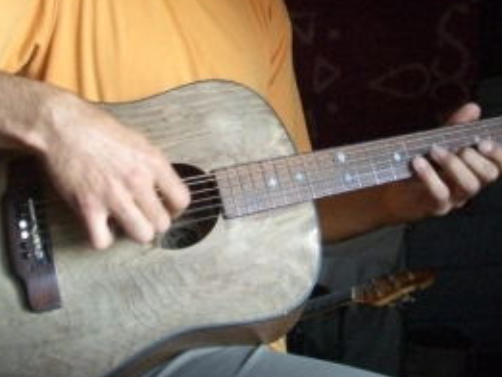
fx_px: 871
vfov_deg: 24.0
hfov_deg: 32.2
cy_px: 63
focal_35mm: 60
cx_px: 242
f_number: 2.6
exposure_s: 1/15
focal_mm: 5.8
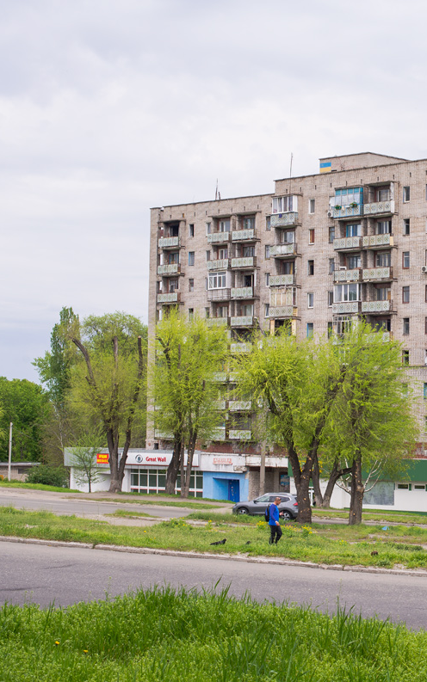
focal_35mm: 77
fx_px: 1433
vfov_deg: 26.8
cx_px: 398
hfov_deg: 16.7
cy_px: 342
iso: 200
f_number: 9
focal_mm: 50
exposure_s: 1/320
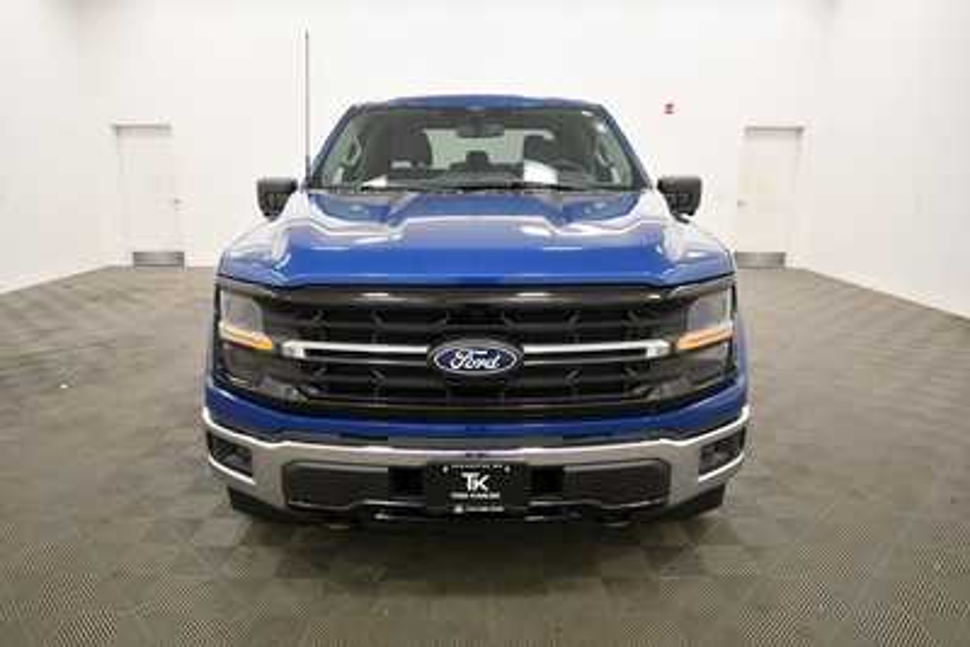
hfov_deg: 73.7
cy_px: 324
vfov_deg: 53.2
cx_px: 485
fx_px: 647
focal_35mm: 24
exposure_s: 1/125
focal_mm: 16
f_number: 5.3
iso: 900
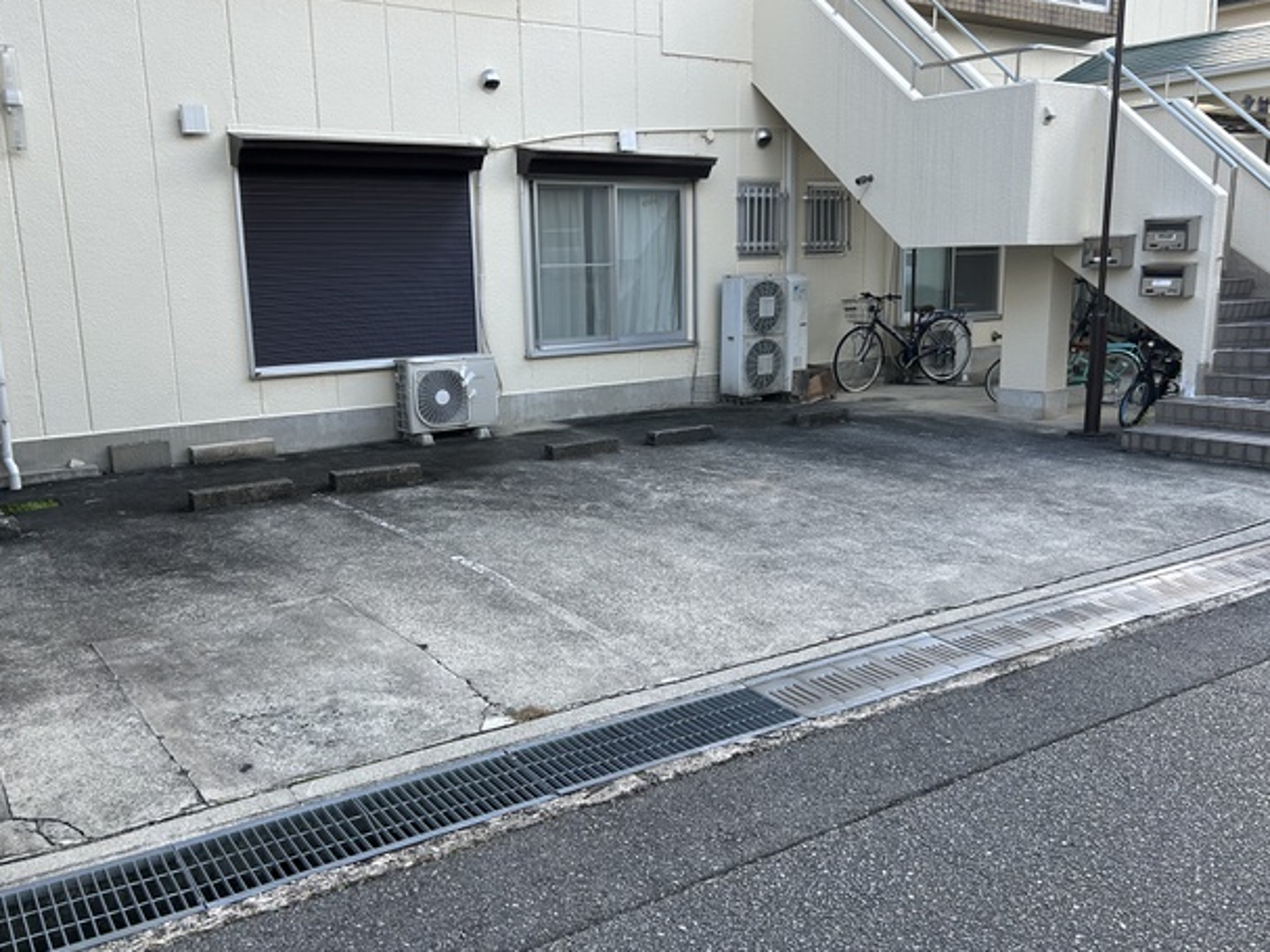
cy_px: 474
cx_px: 588
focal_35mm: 30
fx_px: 1100
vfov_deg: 46.8
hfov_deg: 59.9
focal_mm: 5.7
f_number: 1.5
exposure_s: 1/639
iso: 50
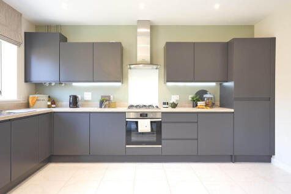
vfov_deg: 55.1
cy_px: 97
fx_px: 186
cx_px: 146
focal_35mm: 23
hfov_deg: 76.1
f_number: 10
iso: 100
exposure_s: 1/5
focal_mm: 23
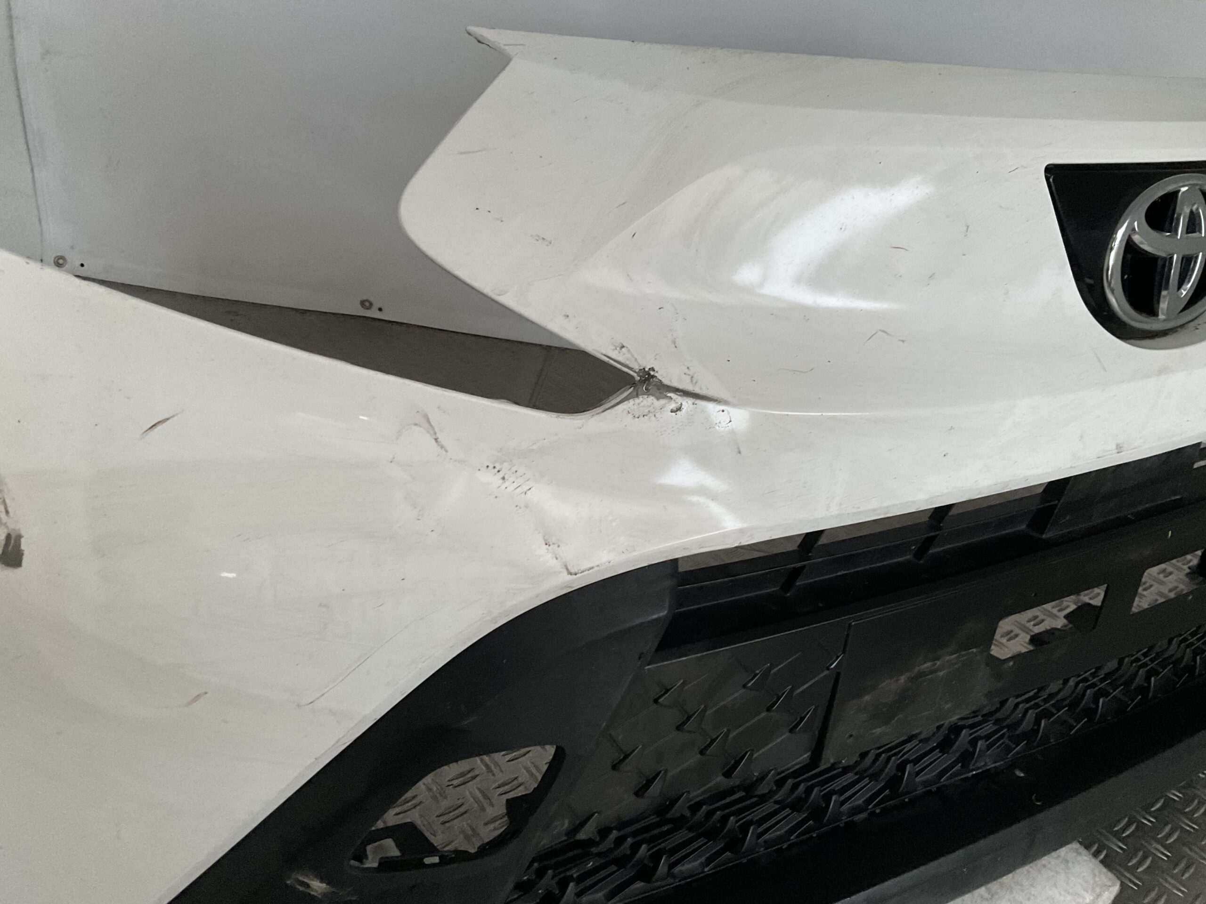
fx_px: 1010
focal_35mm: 29
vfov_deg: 48.2
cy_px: 452
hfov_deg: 61.7
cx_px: 603
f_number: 1.8
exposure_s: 1/60
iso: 250
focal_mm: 3
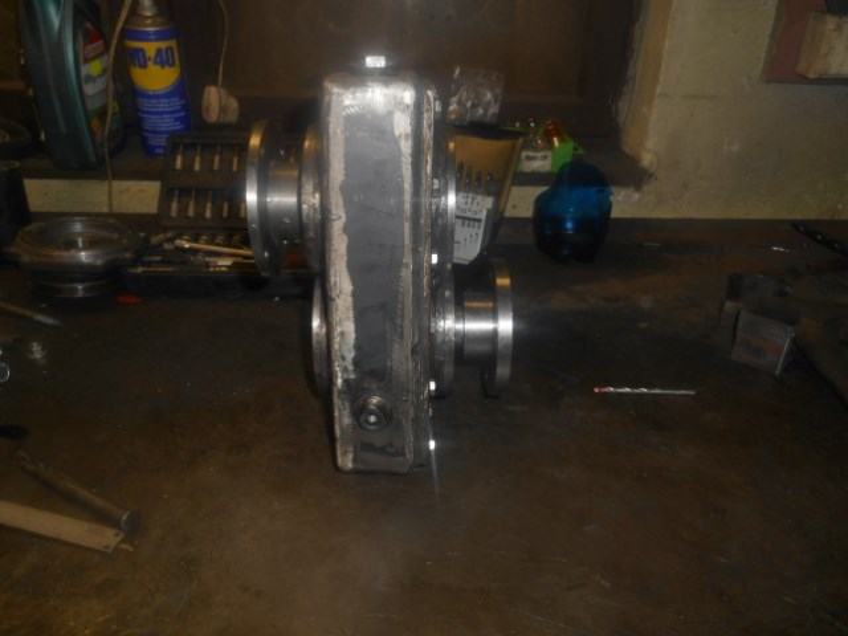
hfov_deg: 67.3
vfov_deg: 53.1
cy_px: 318
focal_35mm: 26
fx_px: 637
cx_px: 424
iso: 80
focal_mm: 4.7
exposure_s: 1/25
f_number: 3.4
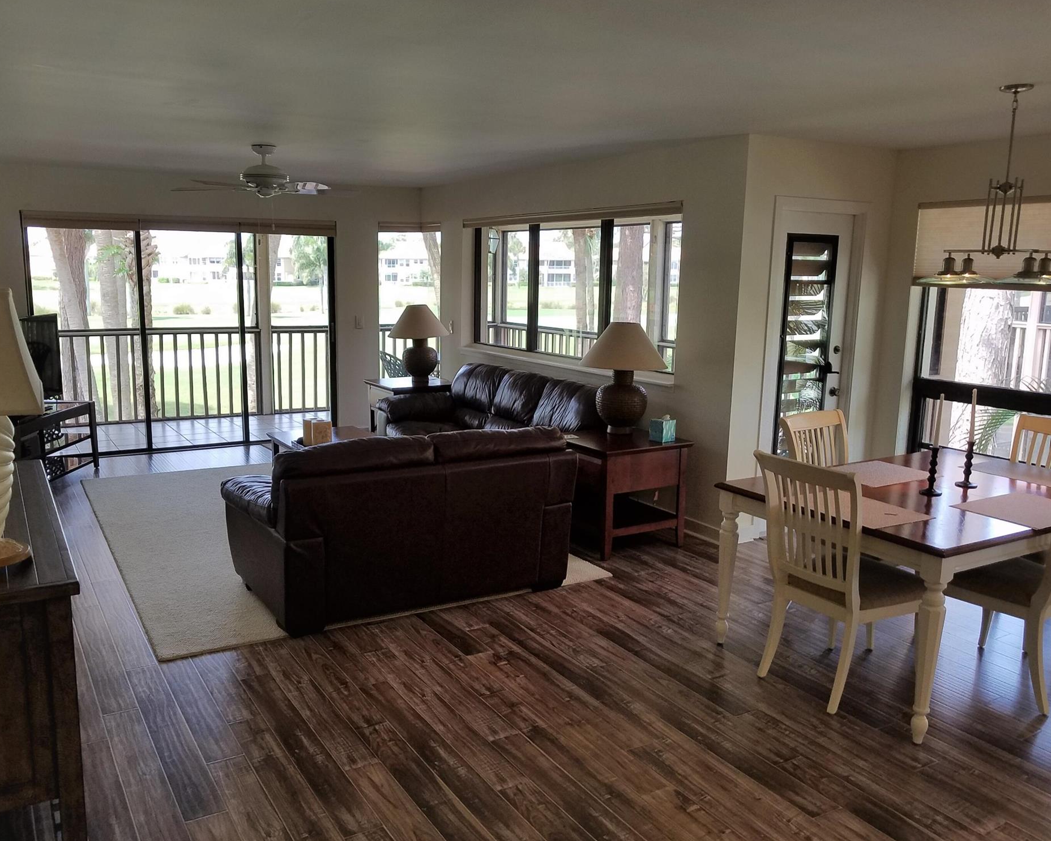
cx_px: 499
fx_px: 871
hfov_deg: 62.2
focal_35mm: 28
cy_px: 411
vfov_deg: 51.5
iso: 64
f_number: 1.7
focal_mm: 4.2
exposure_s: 1/120
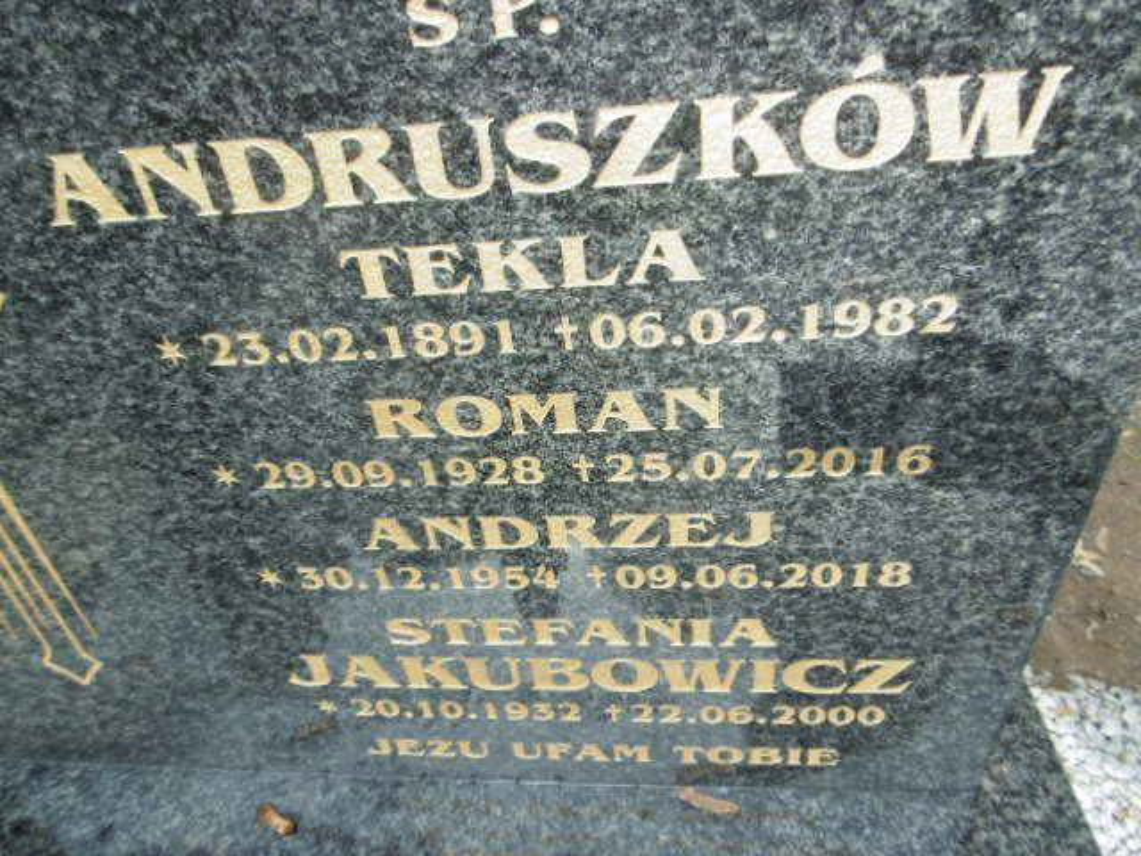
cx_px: 570
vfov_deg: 56.8
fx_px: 791
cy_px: 428
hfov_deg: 71.6
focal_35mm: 24
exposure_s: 1/200
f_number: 3.1
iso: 100
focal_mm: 4.3
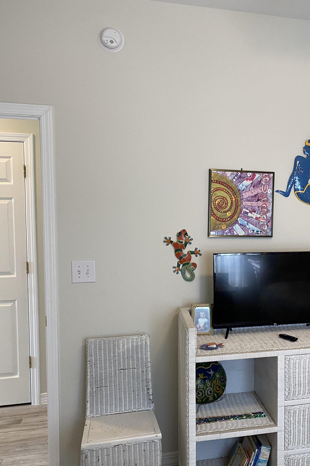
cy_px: 238
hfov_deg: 34.4
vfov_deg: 51.9
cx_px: 264
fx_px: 478
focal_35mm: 37
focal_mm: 4.25
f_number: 1.8
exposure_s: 1/60
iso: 100
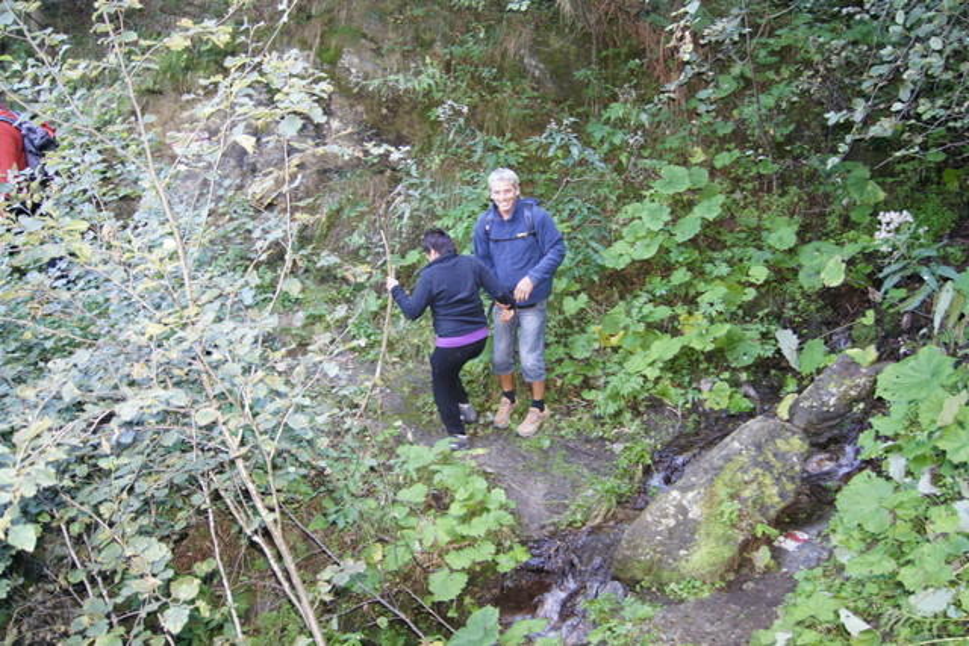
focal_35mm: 33
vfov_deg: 40.0
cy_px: 323
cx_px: 484
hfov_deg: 57.2
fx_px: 888
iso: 640
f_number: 4
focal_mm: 22
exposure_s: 1/60
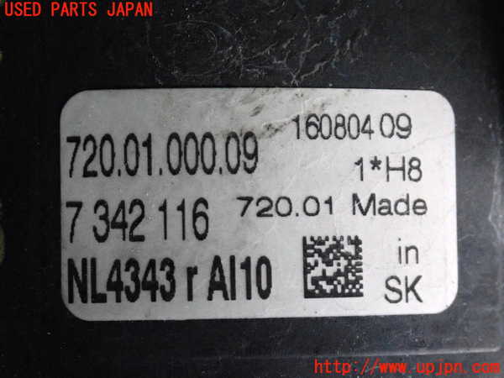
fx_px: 1281
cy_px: 189
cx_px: 252
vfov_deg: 16.8
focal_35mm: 88
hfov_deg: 22.3
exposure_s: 1/125
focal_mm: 15.66
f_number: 4.5
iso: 3200
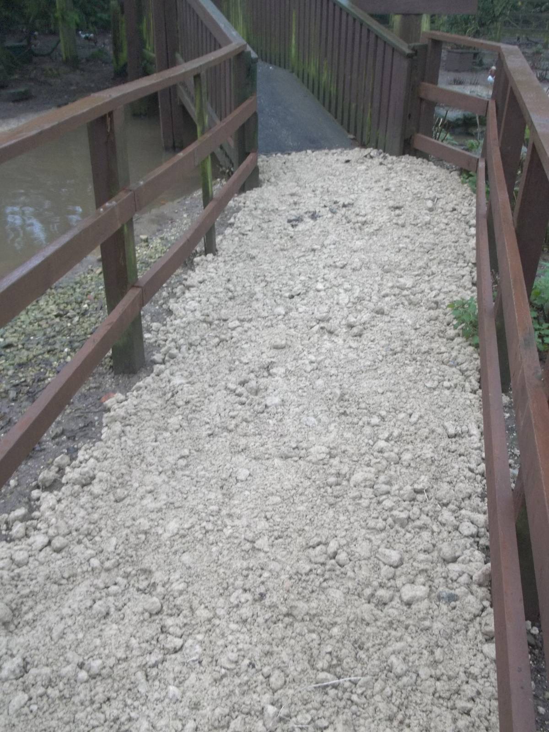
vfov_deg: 55.4
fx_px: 698
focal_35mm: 33
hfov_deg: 42.9
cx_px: 274
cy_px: 366
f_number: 3.3
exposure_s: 1/13
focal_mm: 5.9
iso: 160
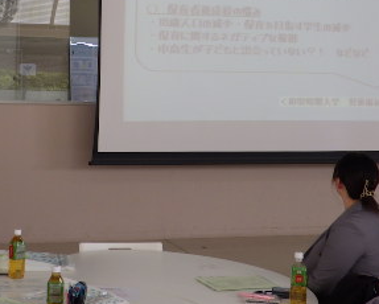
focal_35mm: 74
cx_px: 98
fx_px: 831
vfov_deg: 20.5
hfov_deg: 25.4
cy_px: 54
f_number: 3.8
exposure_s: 1/80
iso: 125
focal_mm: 6.1
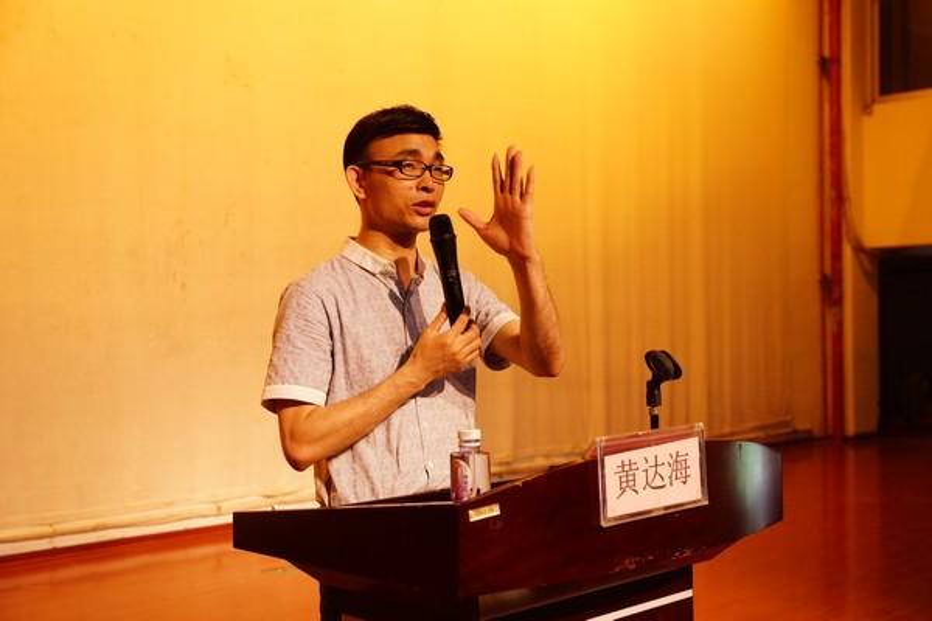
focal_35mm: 42
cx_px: 466
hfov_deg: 46.4
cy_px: 310
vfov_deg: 31.9
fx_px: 1087
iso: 1000
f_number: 3.2
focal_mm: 28
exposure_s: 1/125
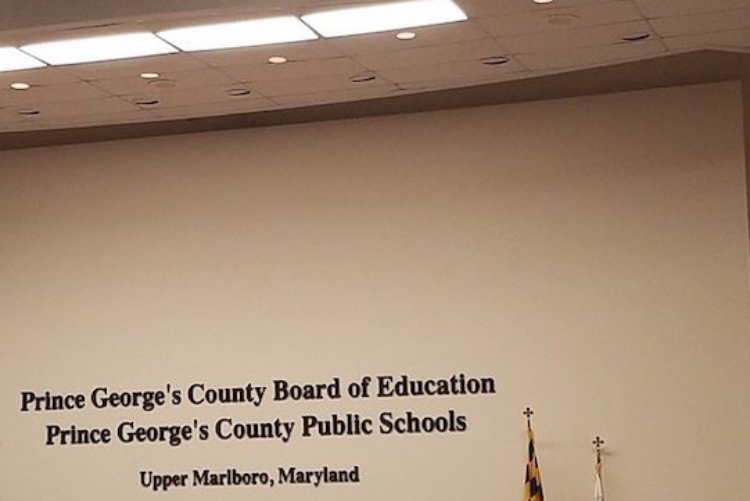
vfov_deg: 27.0
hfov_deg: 39.3
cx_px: 284
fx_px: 1042
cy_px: 239
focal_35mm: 50
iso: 160
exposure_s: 1/60
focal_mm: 4.2
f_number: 1.7
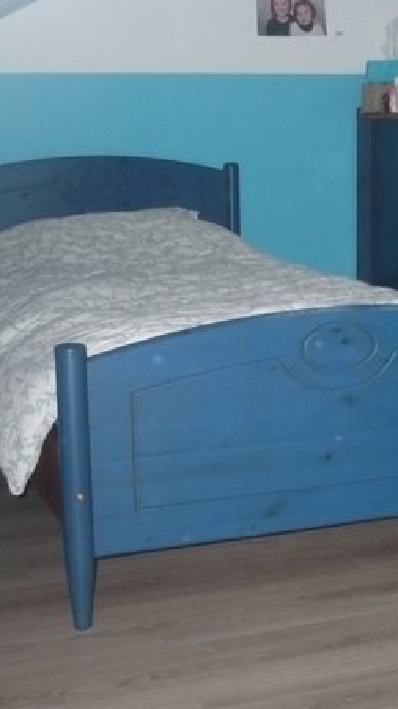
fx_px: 1222
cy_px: 335
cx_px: 334
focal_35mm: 65
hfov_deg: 18.3
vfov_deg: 32.4
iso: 320
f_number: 2.8
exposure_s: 1/30
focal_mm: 5.8
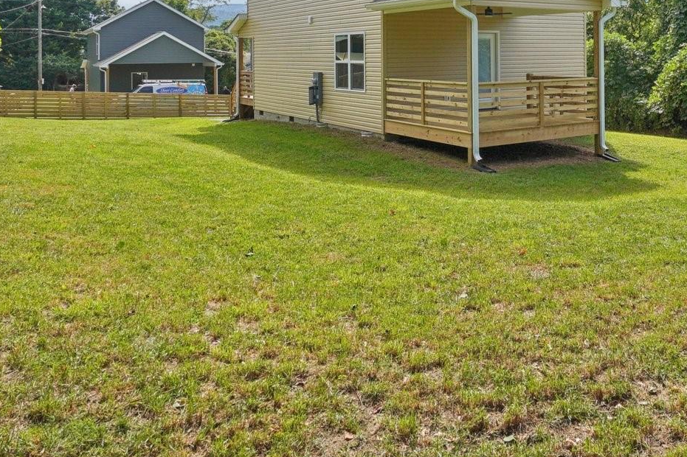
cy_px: 70
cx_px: 515
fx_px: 629
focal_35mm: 33
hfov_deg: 54.6
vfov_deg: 38.0
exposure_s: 1/250
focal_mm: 10
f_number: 8
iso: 100
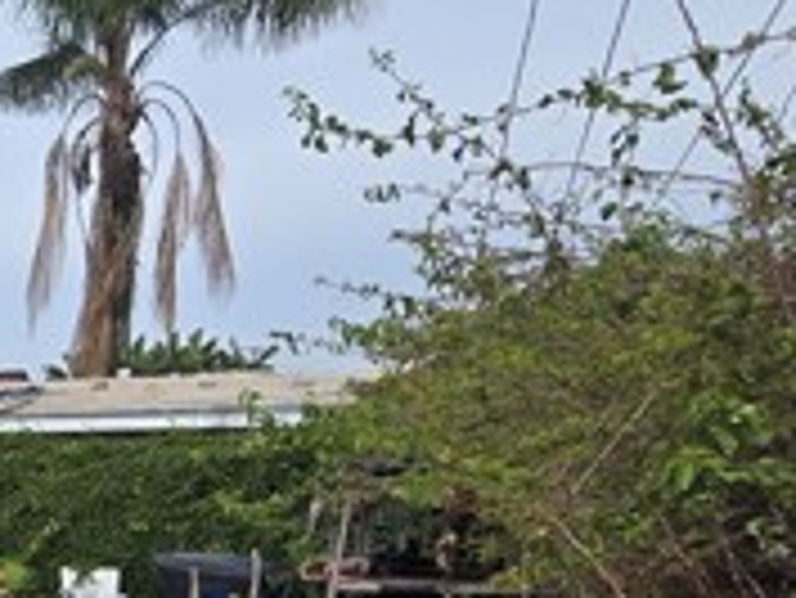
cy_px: 679
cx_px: -315
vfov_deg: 27.8
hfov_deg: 29.5
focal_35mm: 47
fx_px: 1082
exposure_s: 1/2228
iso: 50
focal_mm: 2.2
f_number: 2.2
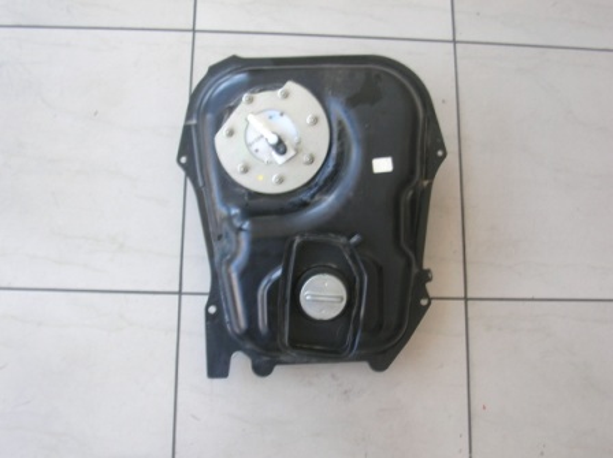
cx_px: 306
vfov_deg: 34.3
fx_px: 743
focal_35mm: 42
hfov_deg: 44.8
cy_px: 229
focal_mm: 7.1
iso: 50
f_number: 3
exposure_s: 1/32.1
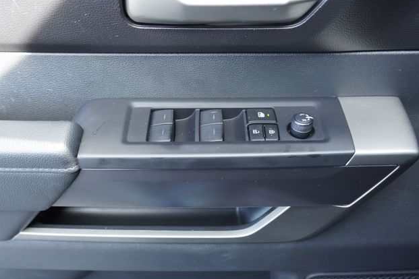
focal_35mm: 33
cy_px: 140
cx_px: 204
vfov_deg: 40.5
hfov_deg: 57.9
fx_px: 378
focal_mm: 21
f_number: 4
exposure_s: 1/60
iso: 320
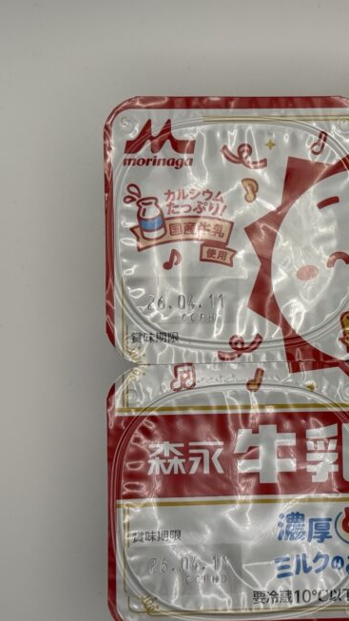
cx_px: 404
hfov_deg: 14.3
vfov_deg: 25.9
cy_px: 301
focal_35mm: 82
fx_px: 1350
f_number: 1.78
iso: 64
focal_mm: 6.76
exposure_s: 1/294
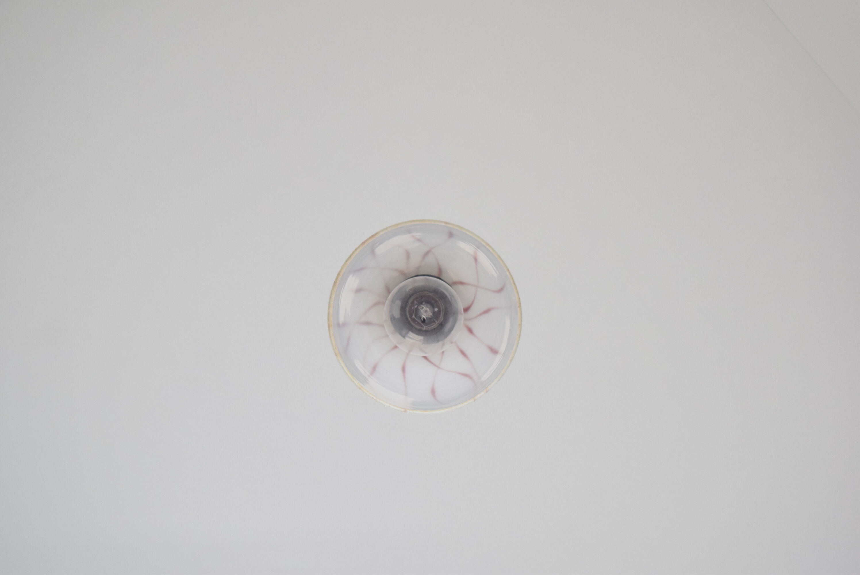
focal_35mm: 82
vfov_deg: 16.6
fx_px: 1972
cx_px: 430
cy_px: 288
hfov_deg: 24.6
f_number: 5.6
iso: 1600
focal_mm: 55
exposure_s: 1/80
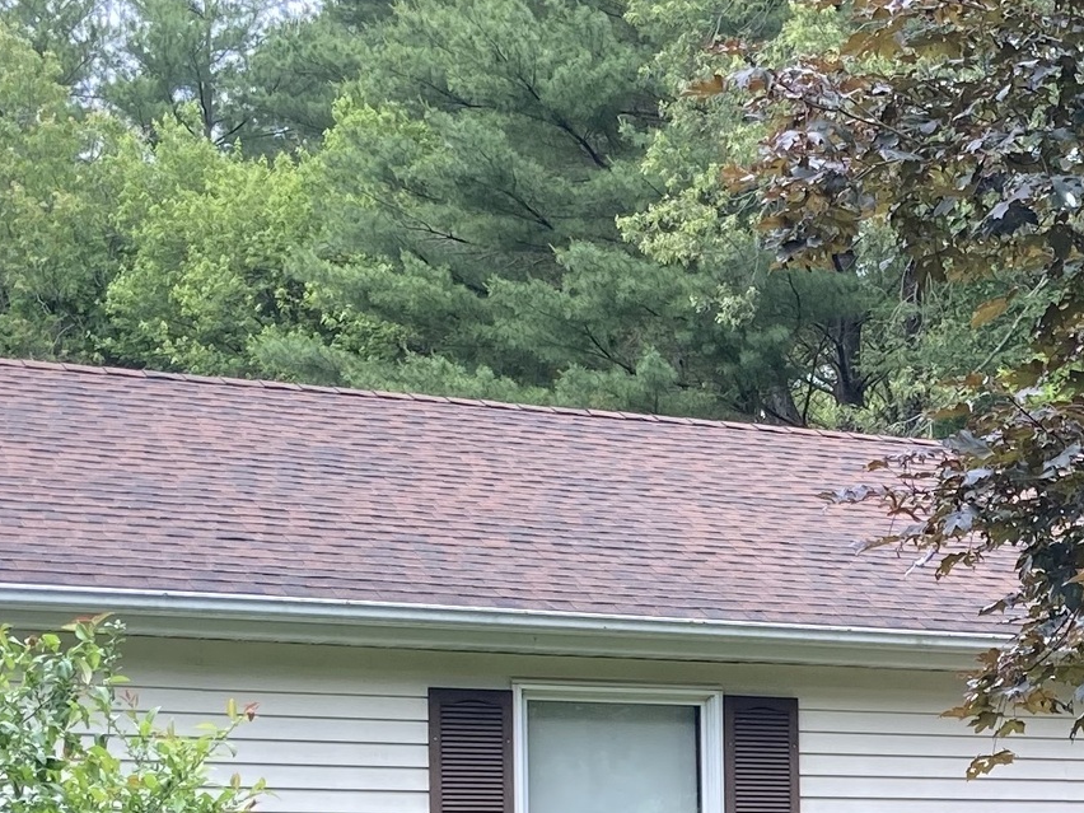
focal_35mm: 101
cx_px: 1165
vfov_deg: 14.3
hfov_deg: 18.8
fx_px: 3163
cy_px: 869
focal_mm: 3.99
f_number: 1.8
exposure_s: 1/271
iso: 20
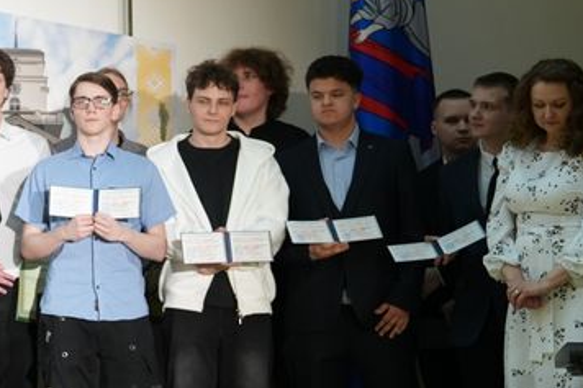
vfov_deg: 10.1
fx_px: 2185
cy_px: 87
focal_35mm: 135
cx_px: -252
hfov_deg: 14.3
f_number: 3.2
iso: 800
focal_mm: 40
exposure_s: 1/100
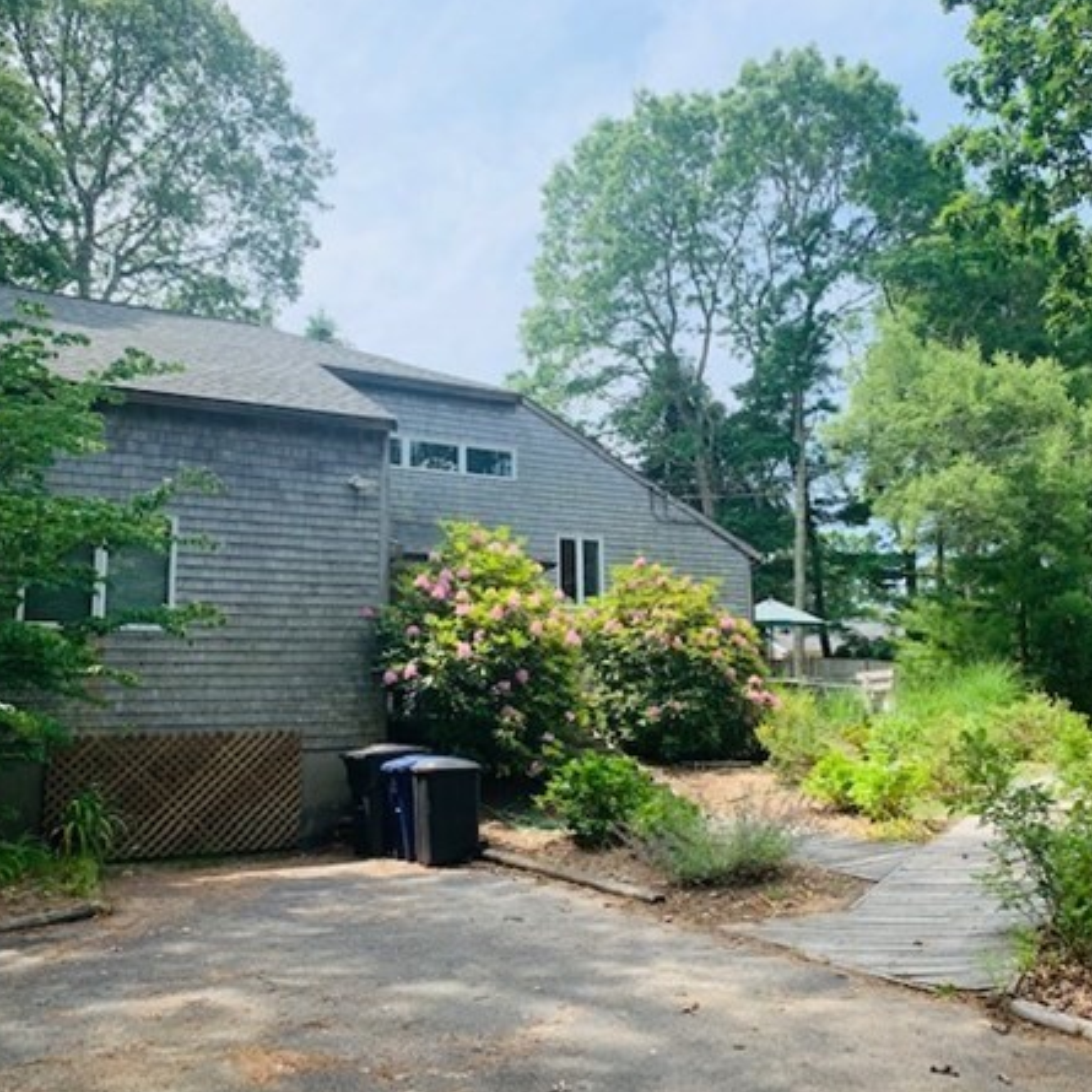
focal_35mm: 31
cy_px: 547
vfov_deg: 52.5
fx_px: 1106
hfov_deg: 52.4
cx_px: 623
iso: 25
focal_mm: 4.25
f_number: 1.8
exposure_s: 1/849
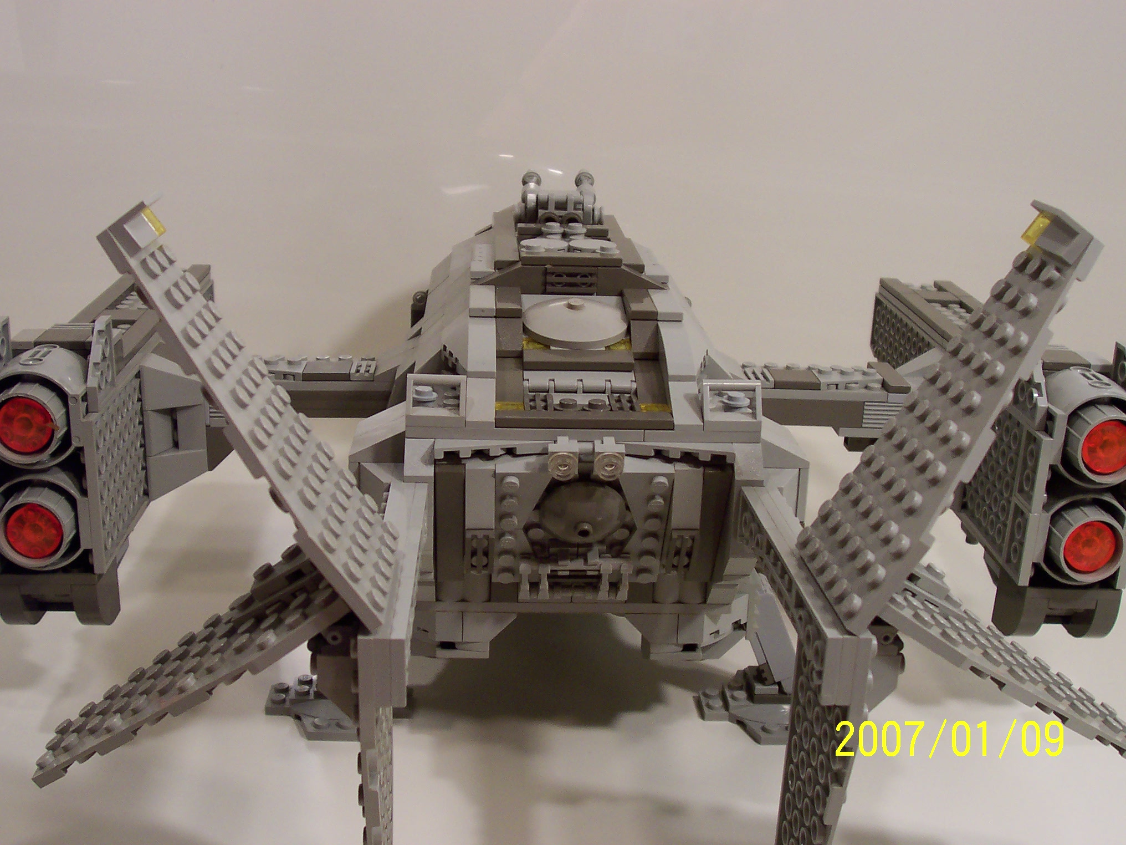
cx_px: 563
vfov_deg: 31.5
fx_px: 1496
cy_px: 422
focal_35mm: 46
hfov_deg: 41.2
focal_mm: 7
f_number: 3
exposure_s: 1/45
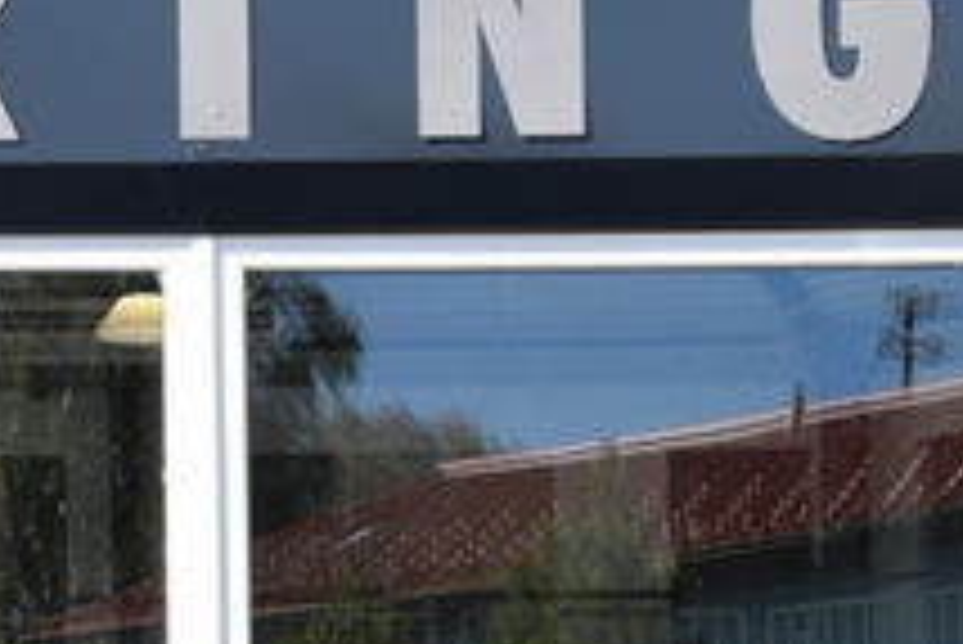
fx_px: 5755
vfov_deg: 6.4
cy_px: 820
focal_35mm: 215
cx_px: 198
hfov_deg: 9.5
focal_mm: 40
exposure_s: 1/250
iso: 200
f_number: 8
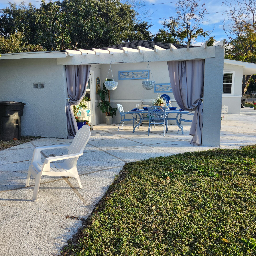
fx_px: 234
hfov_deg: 57.3
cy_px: 129
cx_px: 122
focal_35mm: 28
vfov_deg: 57.3
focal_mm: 5.4
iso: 20
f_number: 1.8
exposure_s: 1/525
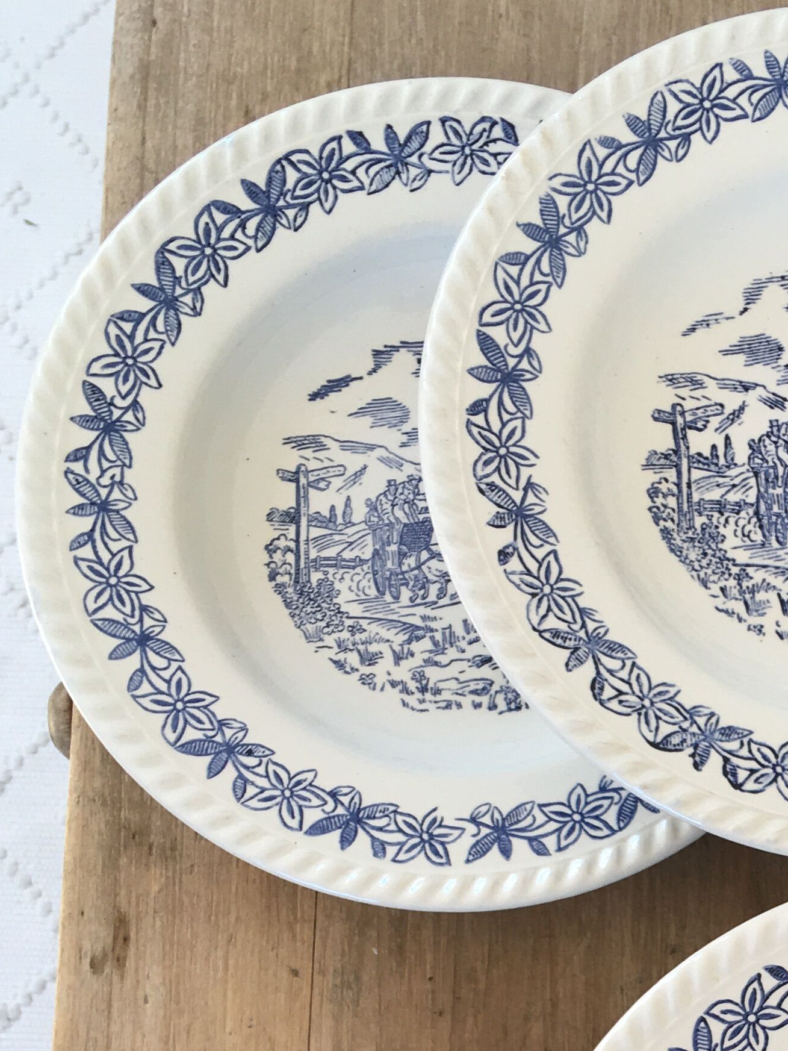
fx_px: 2033
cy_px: 1006
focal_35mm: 67
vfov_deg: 27.6
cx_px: 829
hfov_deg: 21.0
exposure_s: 1/50
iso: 32
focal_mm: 4.15
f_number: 2.2
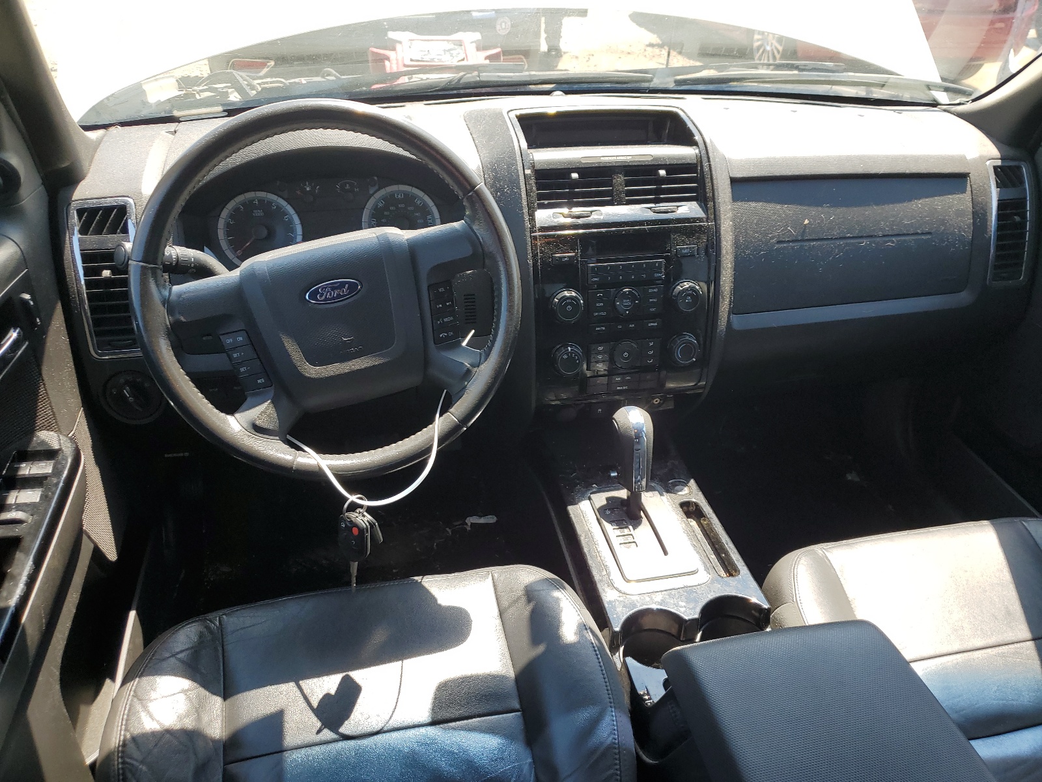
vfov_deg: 53.1
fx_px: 783
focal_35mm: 26
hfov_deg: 67.3
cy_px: 391
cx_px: 521
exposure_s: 1/400
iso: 50
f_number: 1.5
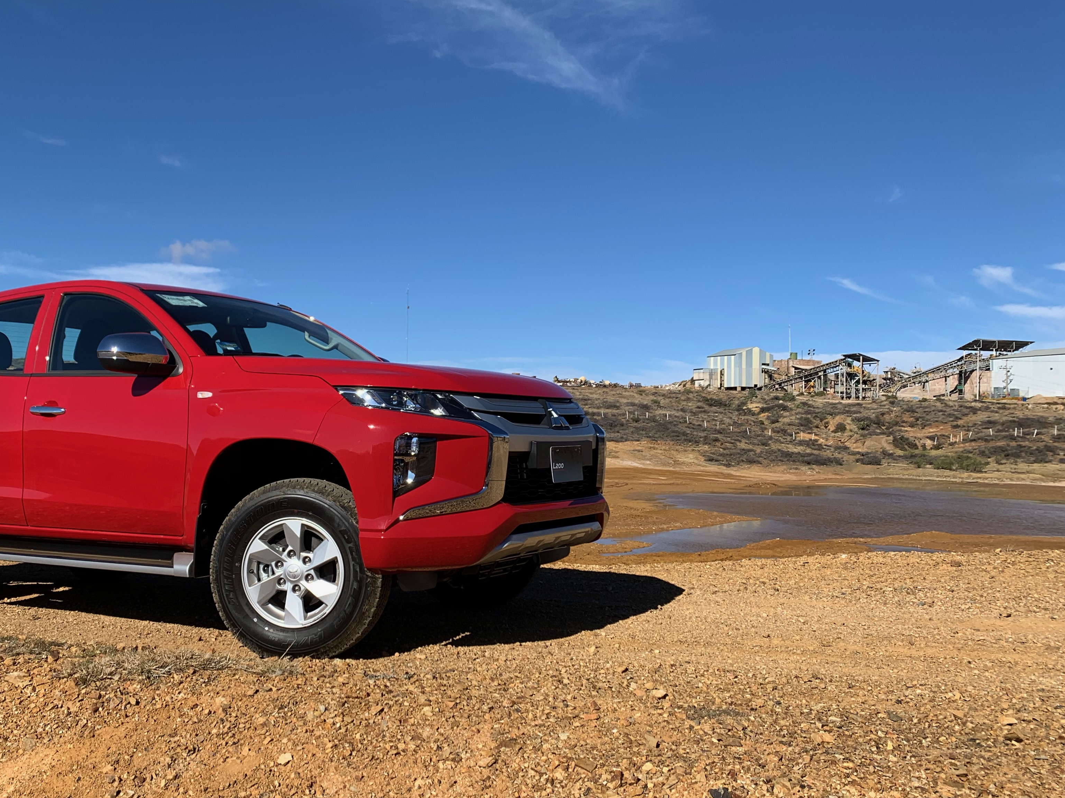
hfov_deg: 53.3
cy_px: 398
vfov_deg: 41.8
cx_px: 396
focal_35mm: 34
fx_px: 1046
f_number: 1.8
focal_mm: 4.25
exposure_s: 1/2681
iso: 25
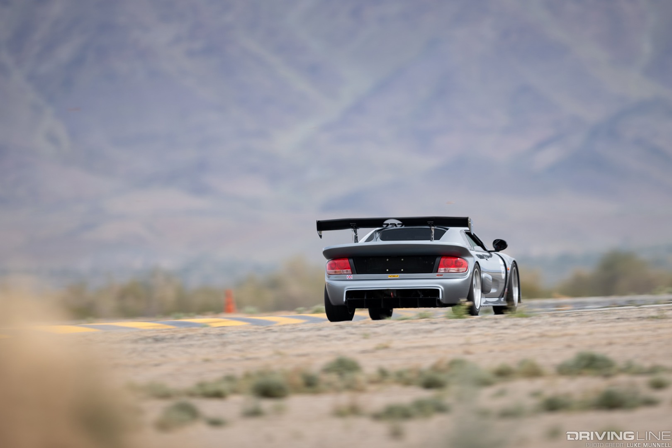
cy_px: 224
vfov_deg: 3.4
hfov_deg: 5.2
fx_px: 7466
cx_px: 336
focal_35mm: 400
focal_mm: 400
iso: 31
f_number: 3.2
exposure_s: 1/100
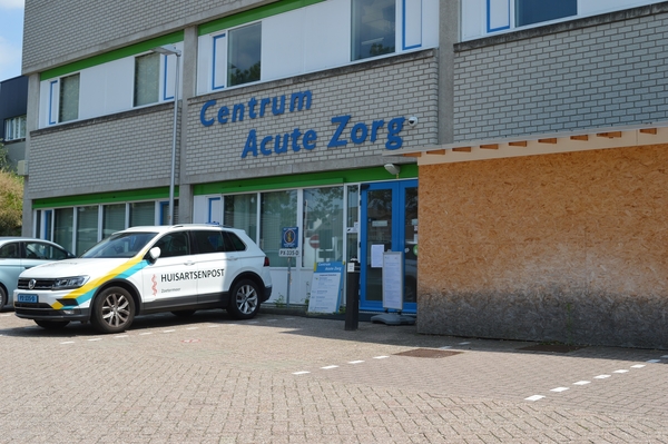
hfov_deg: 43.6
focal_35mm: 45
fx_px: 834
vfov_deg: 29.8
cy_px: 222
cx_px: 334
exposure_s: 1/250
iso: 100
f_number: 8
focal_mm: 30
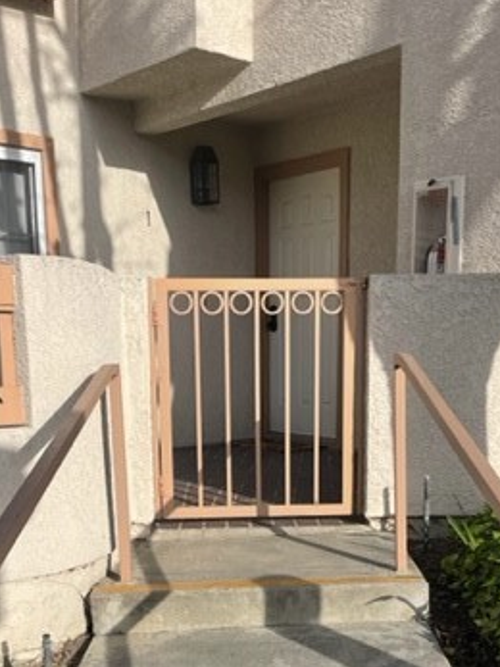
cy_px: 515
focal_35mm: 48
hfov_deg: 30.2
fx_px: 925
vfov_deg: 38.5
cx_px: 275
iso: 32
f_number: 1.6
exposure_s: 1/3610
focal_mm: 4.2
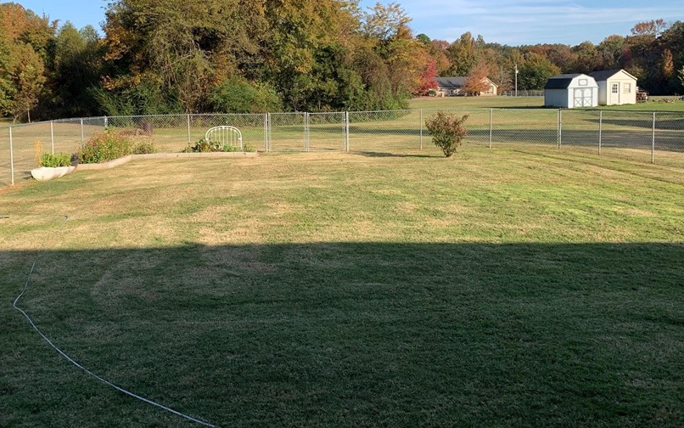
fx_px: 653
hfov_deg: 55.1
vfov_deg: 36.0
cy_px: 152
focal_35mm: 35
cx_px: 294
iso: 25
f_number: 1.8
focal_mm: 4.25
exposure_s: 1/1299
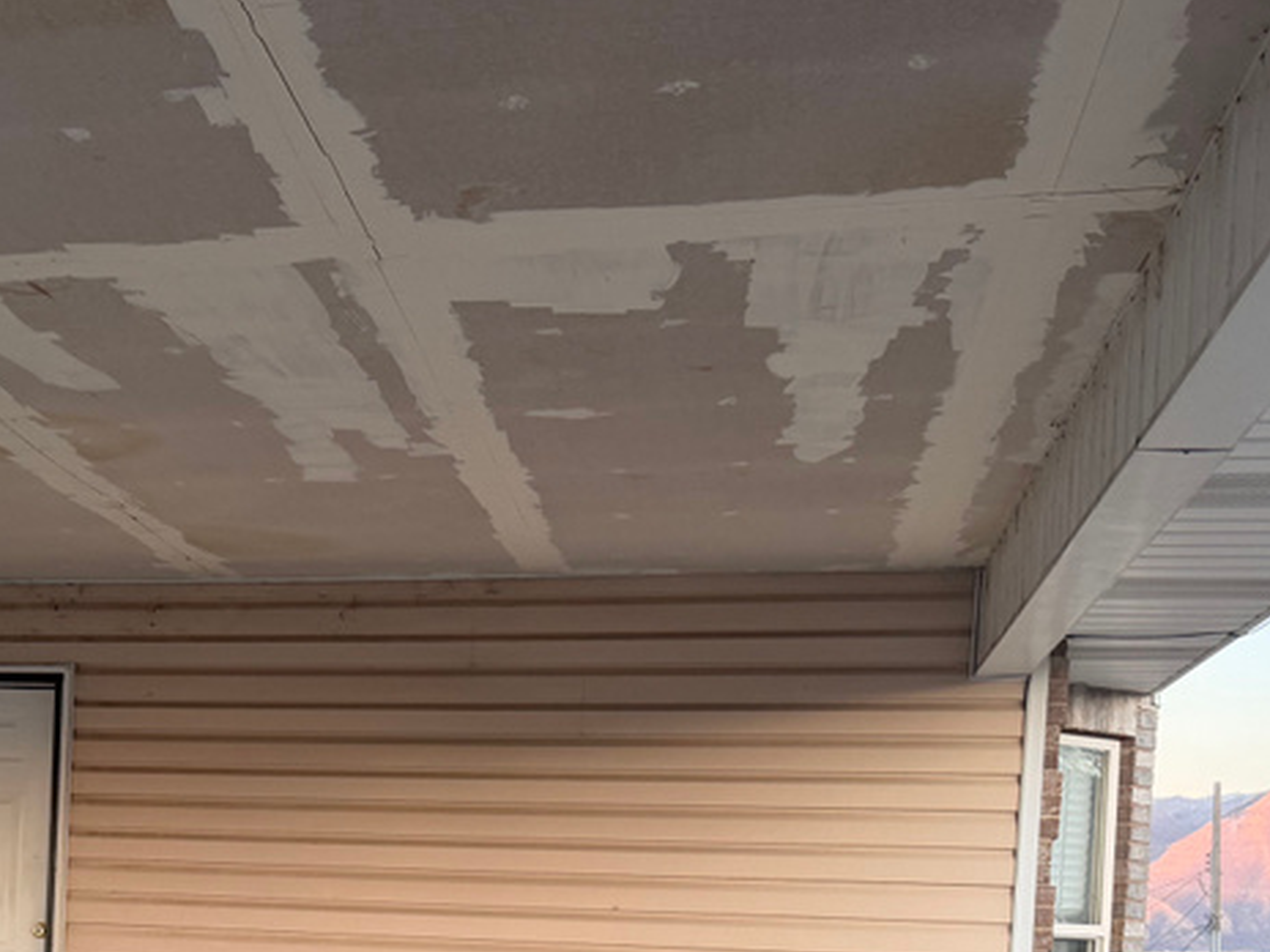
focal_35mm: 53
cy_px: 985
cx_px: 208
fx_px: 1944
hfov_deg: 34.7
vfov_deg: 25.9
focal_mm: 6.76
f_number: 1.78
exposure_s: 1/133
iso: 100
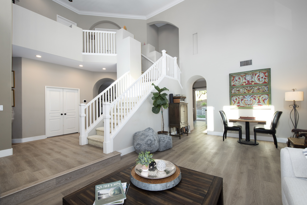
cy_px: 102
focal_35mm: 16
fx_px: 136
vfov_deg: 73.8
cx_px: 154
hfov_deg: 96.7
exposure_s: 1/60
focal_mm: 16
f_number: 8
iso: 320
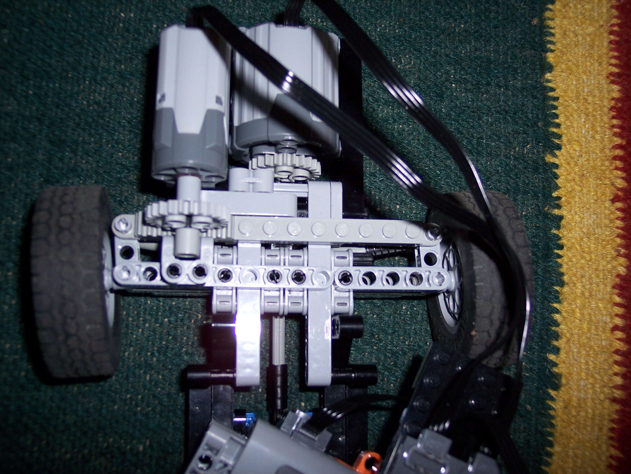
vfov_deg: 36.8
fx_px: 711
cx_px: 316
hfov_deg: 47.9
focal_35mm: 39
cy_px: 237
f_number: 2.8
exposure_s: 1/60
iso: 100
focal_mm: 8
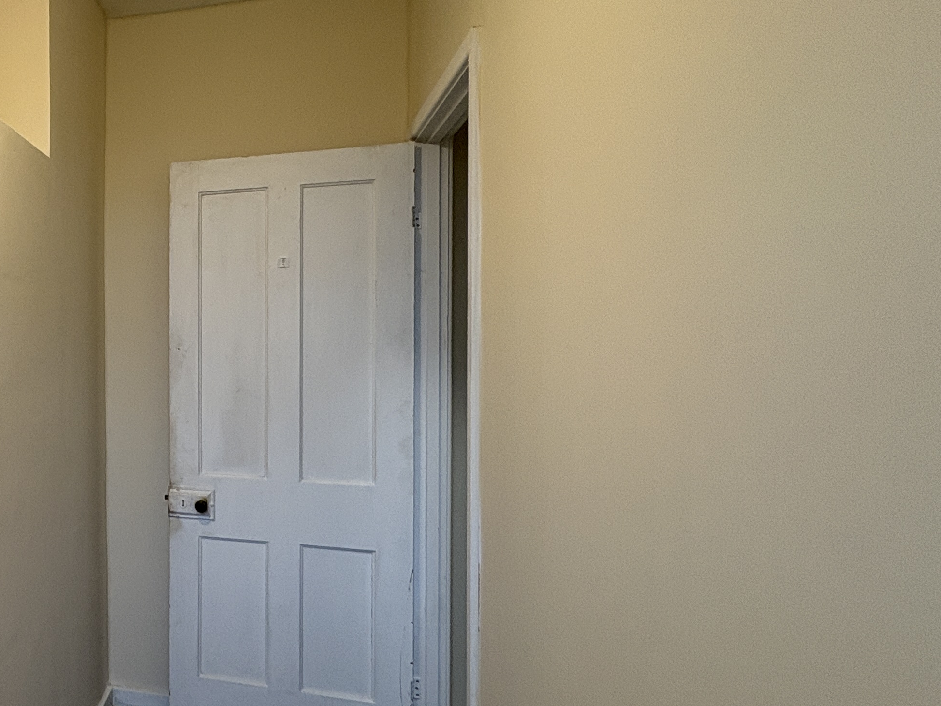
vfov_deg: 48.2
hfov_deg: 50.2
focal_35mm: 29
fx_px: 788
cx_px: 3
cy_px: 352
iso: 125
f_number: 2.2
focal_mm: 2.22
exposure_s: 1/100
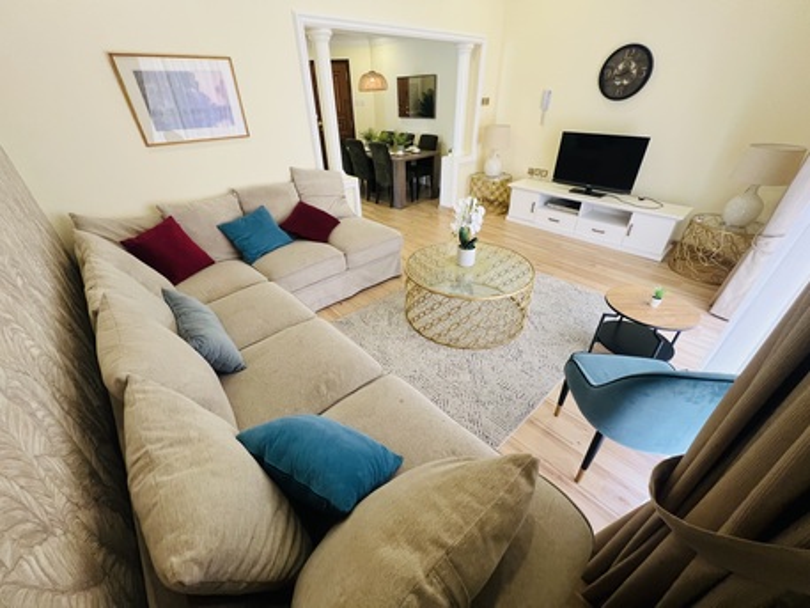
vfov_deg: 89.9
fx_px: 304
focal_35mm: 13
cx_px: 405
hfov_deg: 106.2
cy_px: 304
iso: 250
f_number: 1.8
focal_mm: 1.57
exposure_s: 1/67
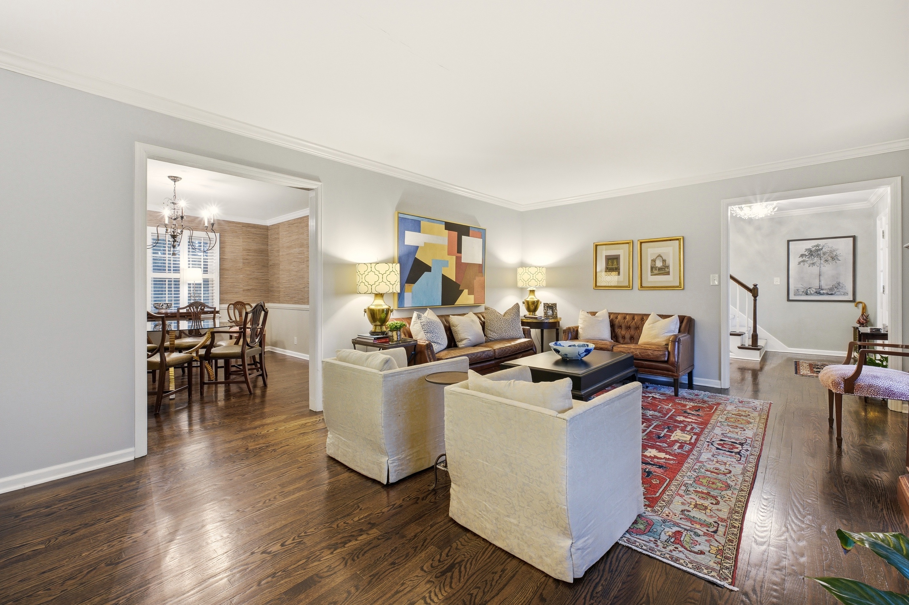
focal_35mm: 15
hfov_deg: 100.4
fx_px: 379
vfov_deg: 77.3
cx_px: 454
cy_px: 302
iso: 400
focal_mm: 10
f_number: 9
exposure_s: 1/40
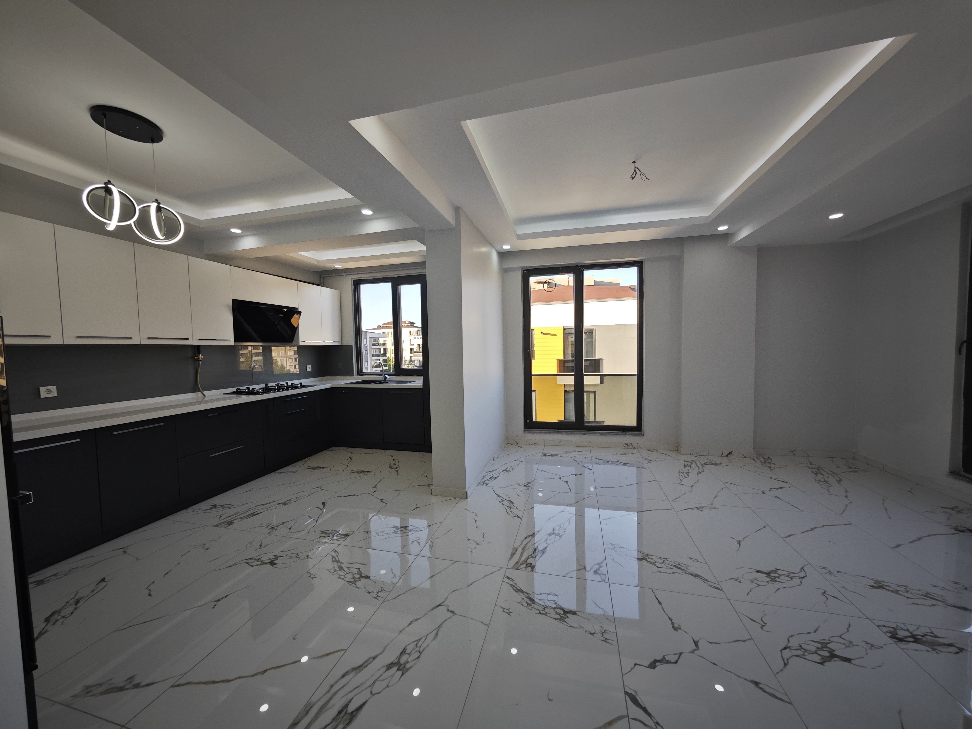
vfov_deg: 94.5
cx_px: 486
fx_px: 337
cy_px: 364
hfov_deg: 110.5
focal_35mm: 12
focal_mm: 2.03
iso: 200
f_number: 1.8
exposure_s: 1/339
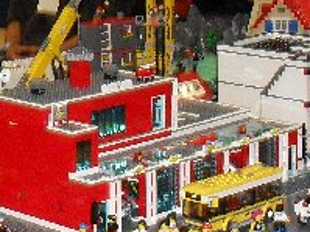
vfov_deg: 10.3
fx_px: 1262
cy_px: -83
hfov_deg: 13.5
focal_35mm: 141
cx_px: -92
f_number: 3.2
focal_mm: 6.3
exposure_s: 1/45
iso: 200
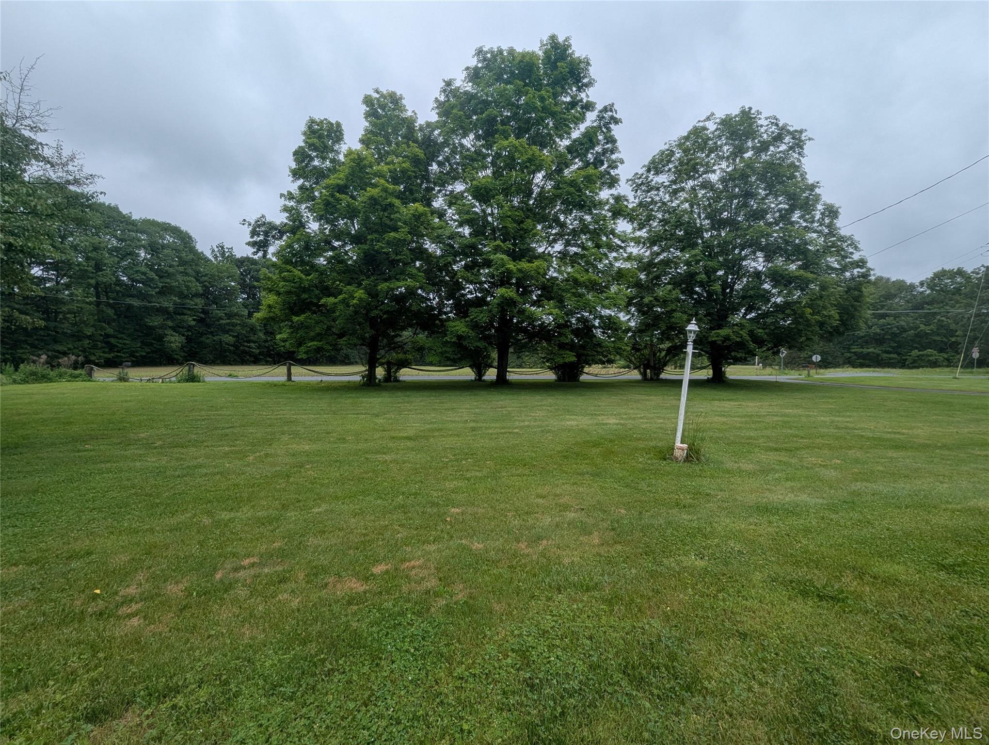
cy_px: 372
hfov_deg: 106.1
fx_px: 372
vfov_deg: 90.1
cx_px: 494
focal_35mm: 13
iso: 49
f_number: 2.2
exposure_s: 1/1795
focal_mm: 1.95
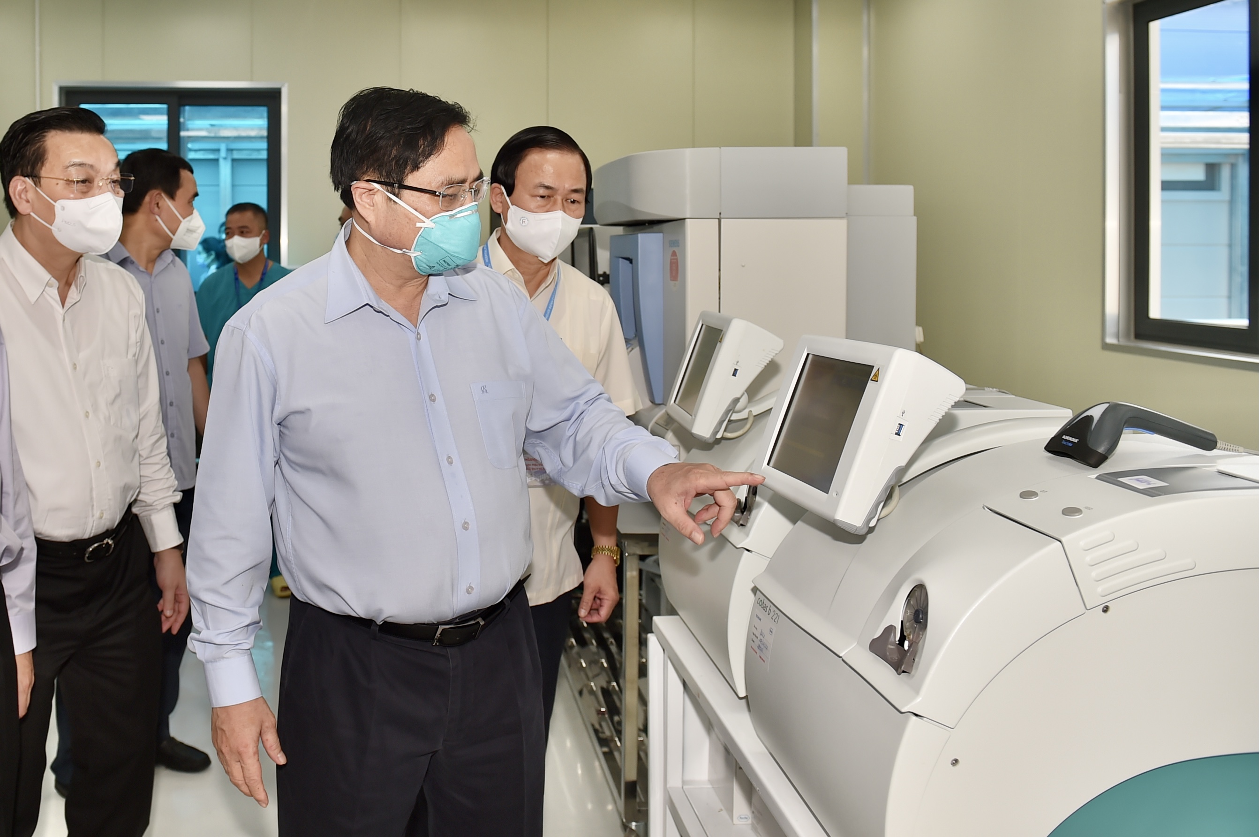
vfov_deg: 53.0
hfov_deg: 73.8
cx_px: 630
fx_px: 838
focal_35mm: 24
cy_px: 418
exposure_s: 1/250
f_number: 4.5
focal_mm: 24
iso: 250
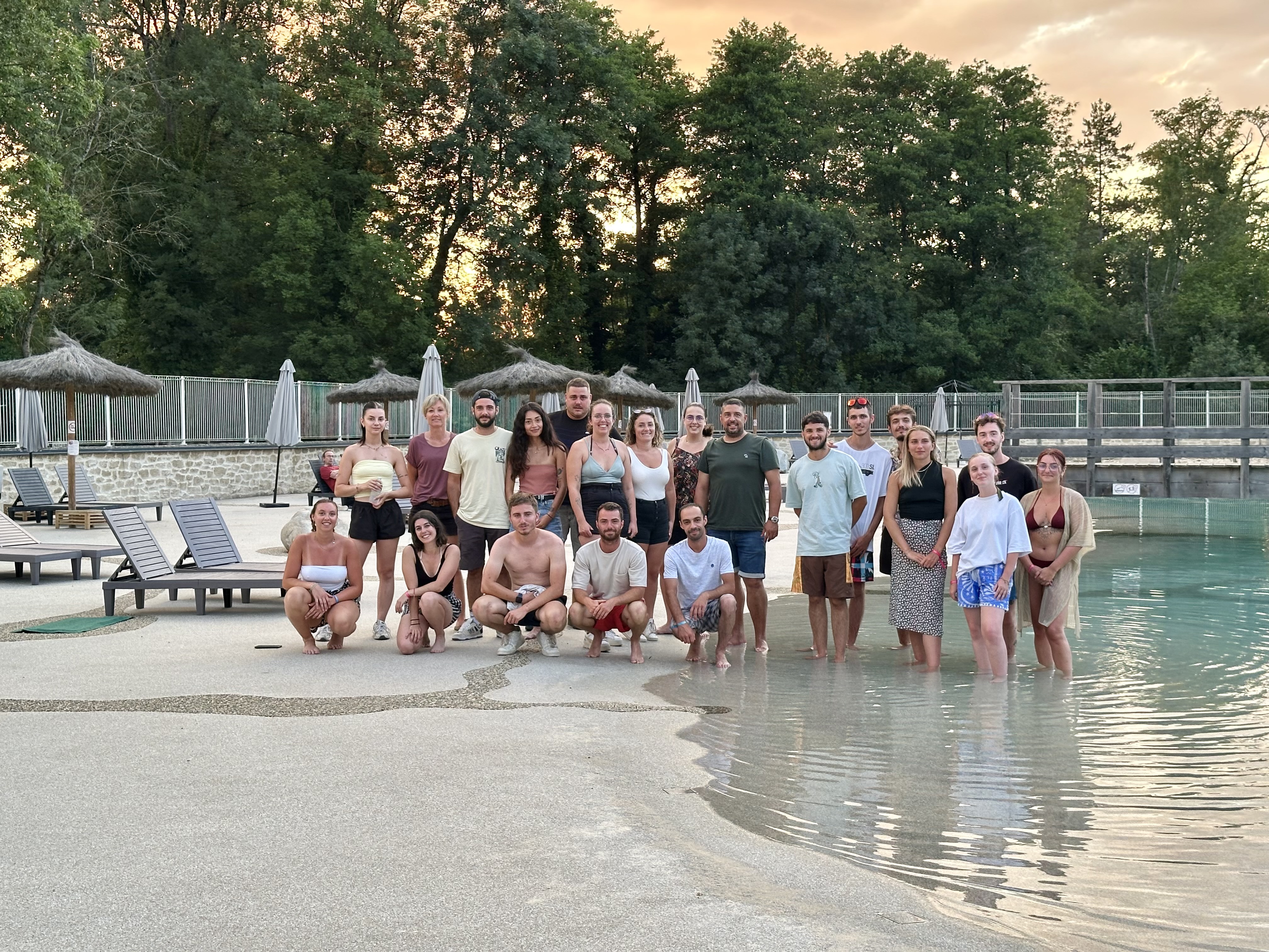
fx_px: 1760
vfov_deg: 30.3
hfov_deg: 39.7
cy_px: 476
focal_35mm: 48
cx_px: 634
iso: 80
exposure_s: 1/97
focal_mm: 6.86
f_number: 1.78
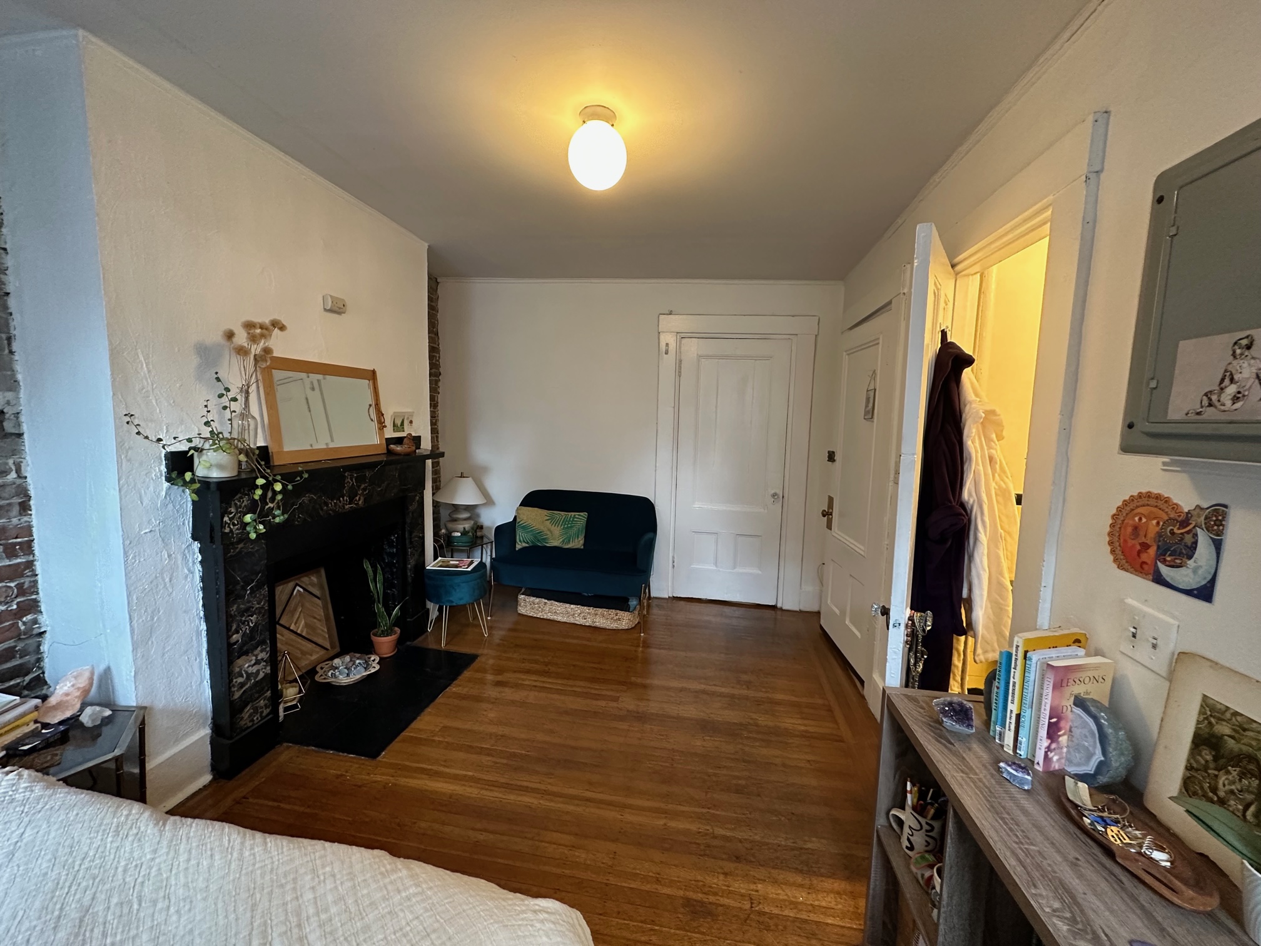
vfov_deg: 85.7
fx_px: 510
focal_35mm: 14
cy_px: 473
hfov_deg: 102.1
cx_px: 630
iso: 320
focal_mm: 2.22
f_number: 2.2
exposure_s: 1/60
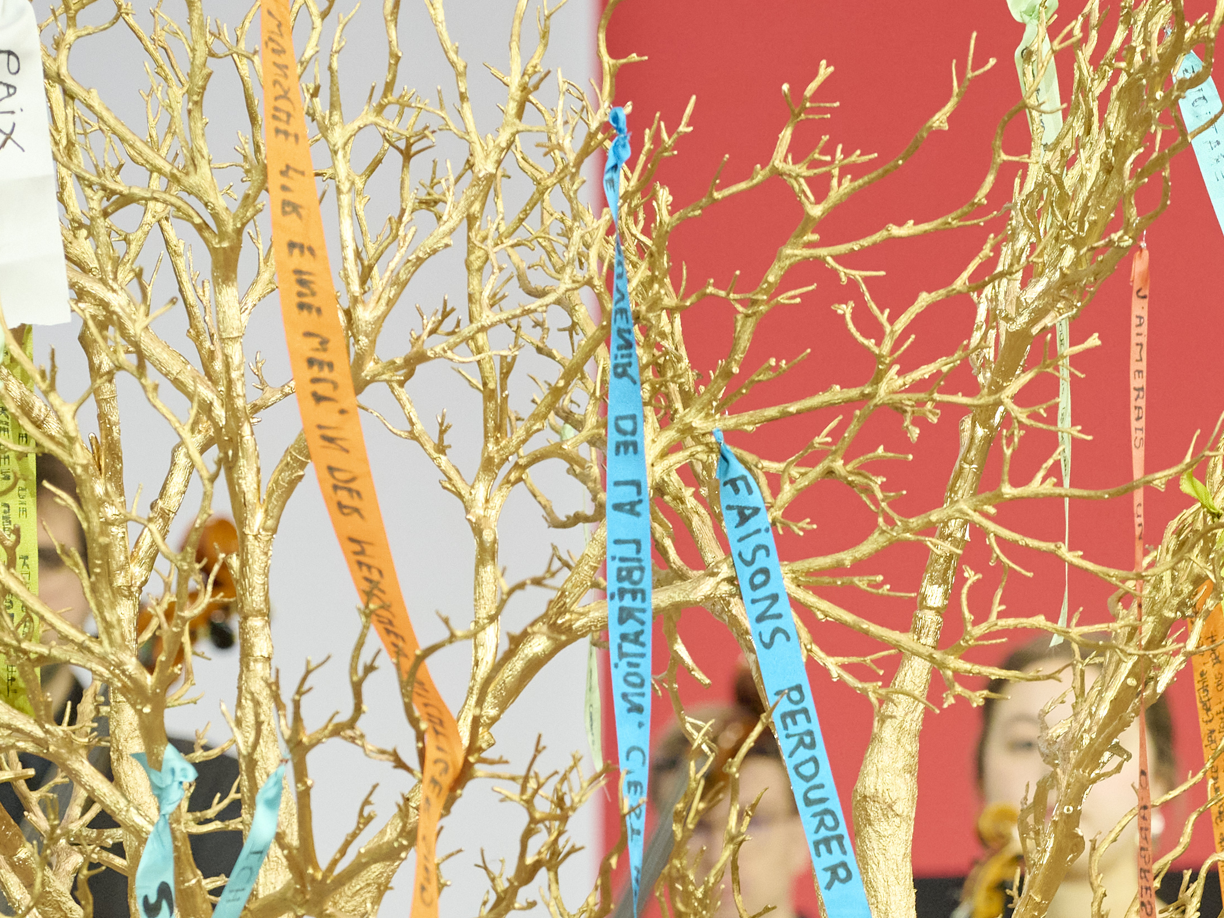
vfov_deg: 5.7
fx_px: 9229
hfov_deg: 7.6
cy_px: 1011
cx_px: 1168
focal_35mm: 261
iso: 2000
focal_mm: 99
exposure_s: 1/400
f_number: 4
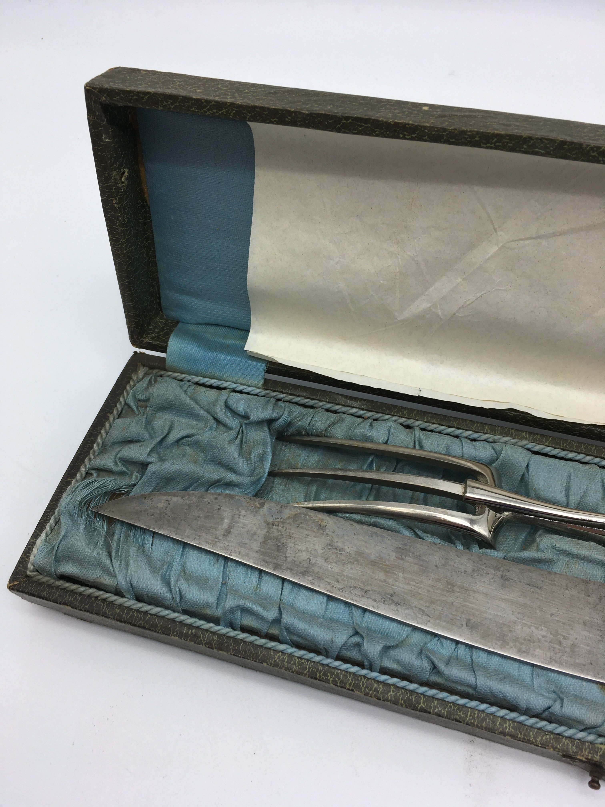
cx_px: 302
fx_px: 676
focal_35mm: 29
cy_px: 404
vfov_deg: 61.7
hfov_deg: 48.2
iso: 25
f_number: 2.2
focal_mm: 4.15
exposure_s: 1/187
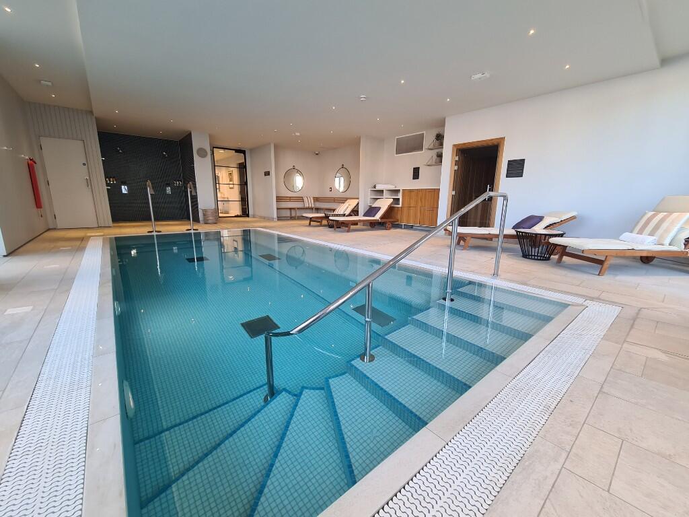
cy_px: 258
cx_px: 344
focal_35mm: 13
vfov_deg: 89.9
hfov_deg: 106.2
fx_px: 259
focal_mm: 2.2
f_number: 2.2
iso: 125
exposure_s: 1/50
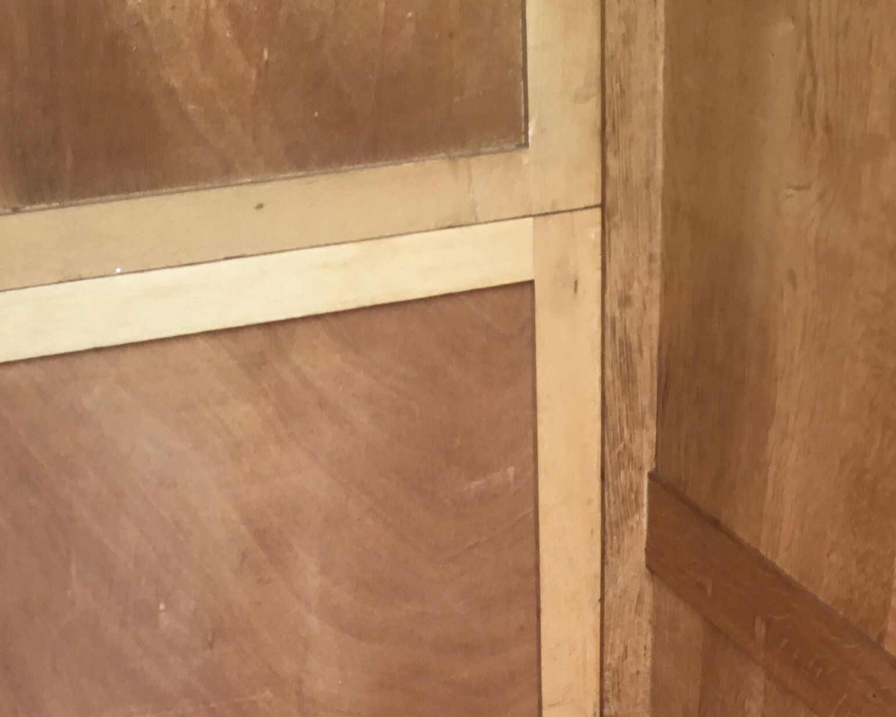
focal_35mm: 64
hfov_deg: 29.5
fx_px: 1697
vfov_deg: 22.2
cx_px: 548
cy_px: 842
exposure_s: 1/50
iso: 25
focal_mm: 3.3
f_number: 2.4
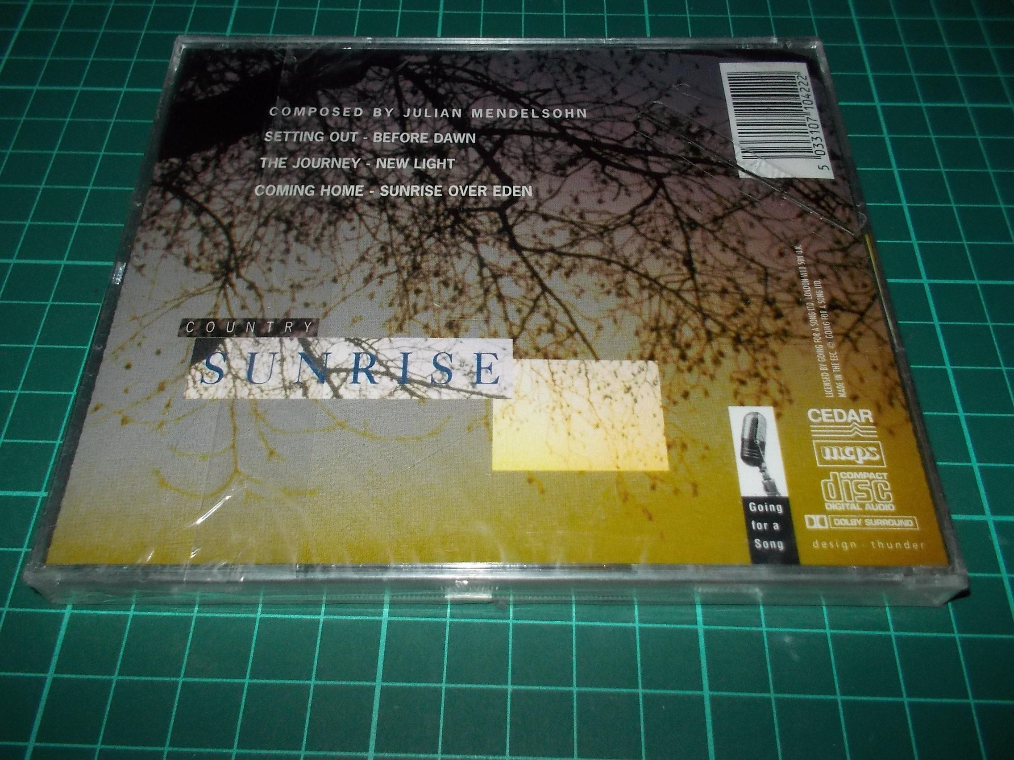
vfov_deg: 48.2
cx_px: 507
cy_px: 380
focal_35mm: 29
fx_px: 849
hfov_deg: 61.7
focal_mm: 4.1
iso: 200
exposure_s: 1/30
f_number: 3.3
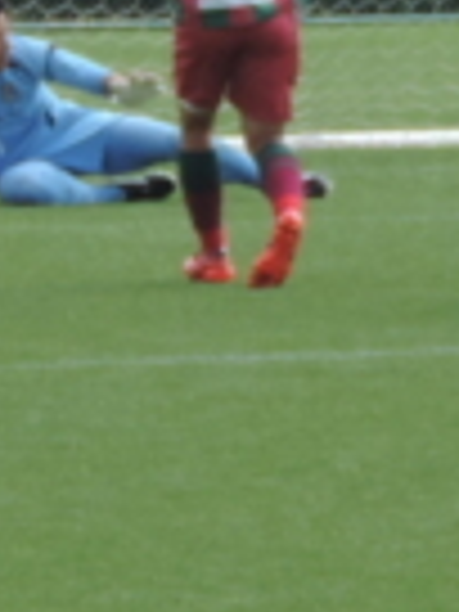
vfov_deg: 1.3
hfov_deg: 1.0
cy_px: -90
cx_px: 580
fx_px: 26042
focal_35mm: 1473
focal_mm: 44.5
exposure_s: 1/200
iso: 80
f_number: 4.7
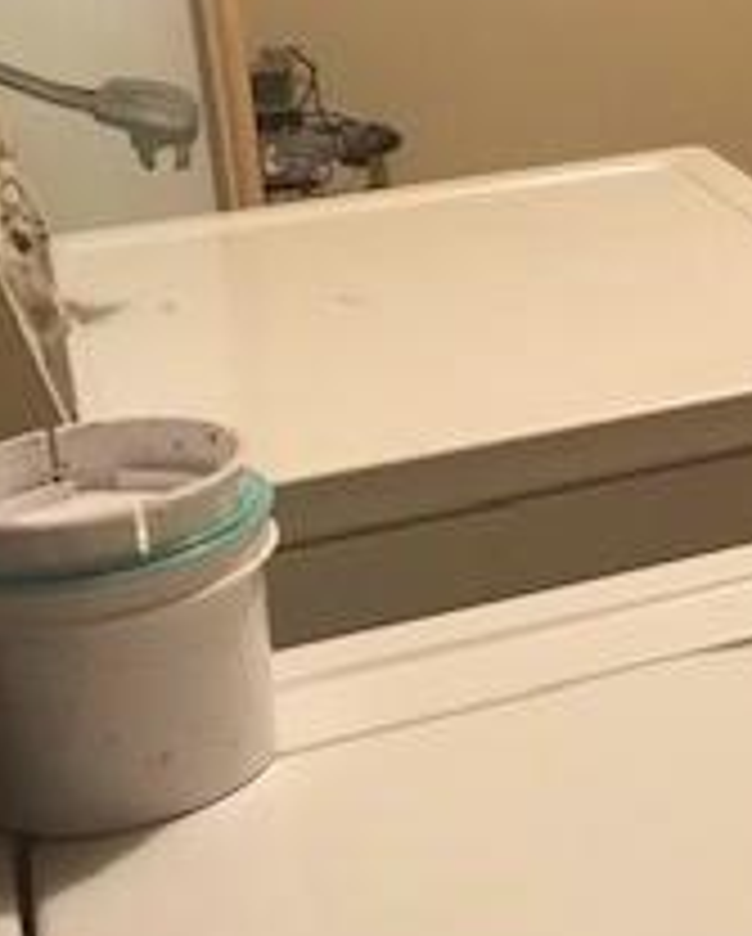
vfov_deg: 22.3
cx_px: 1319
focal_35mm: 84
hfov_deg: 15.8
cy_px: 140
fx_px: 2332
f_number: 1.8
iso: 100
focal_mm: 3.99
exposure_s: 1/15
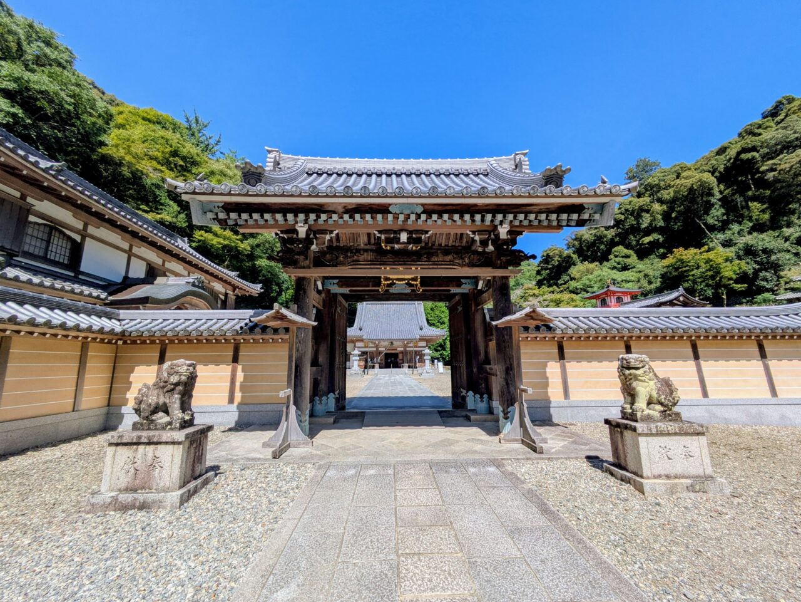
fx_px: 324
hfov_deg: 102.0
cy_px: 301
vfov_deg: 85.7
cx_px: 400
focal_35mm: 14
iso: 48
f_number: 2.2
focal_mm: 1.83
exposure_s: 1/2137
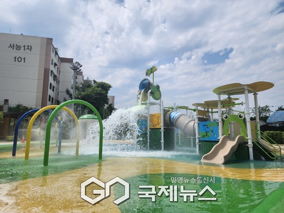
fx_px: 189
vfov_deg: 58.9
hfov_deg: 73.9
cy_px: 106
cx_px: 142
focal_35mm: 23
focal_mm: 6.4
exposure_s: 1/3333
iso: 12
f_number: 1.8
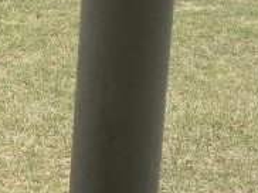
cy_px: 91
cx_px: -224
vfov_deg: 8.0
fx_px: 1384
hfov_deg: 10.0
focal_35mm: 186
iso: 80
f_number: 3.5
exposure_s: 1/640
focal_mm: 5.8
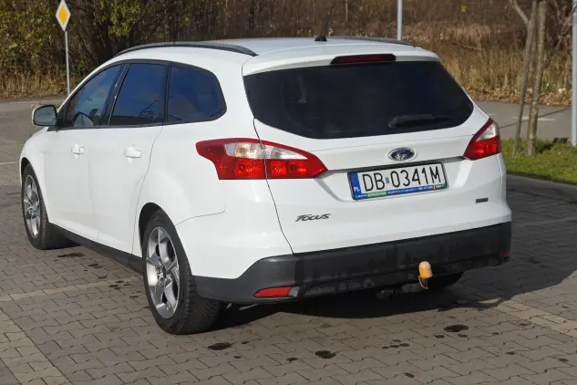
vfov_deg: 22.3
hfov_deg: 32.9
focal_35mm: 61
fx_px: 978
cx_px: 290
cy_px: 184
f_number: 2
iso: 50
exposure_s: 1/2605
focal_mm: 8.72
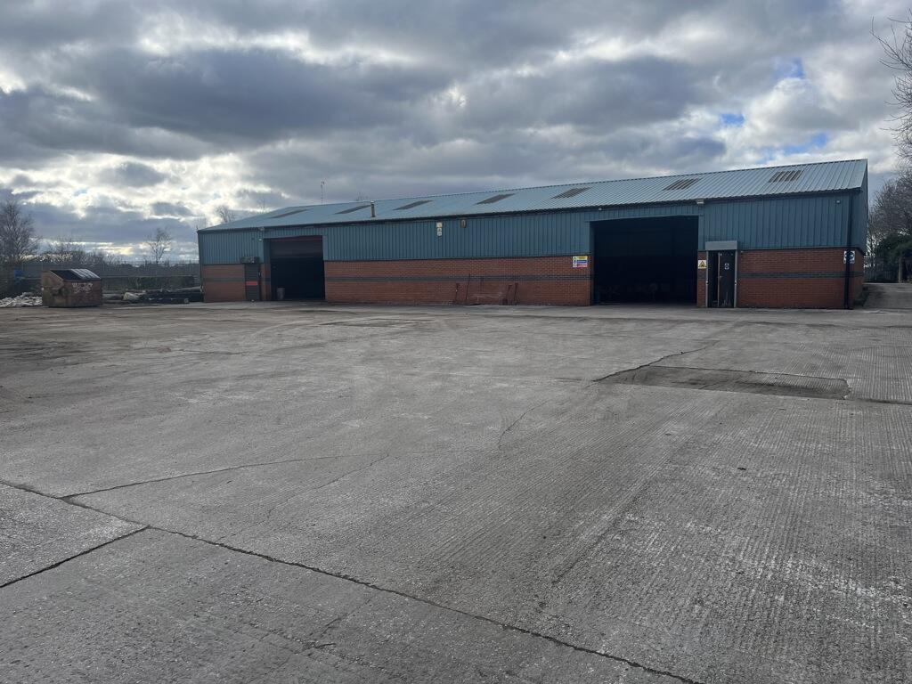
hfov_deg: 67.3
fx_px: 685
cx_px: 456
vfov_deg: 53.1
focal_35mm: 26
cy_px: 342
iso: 50
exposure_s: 1/2062
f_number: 1.6
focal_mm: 5.1
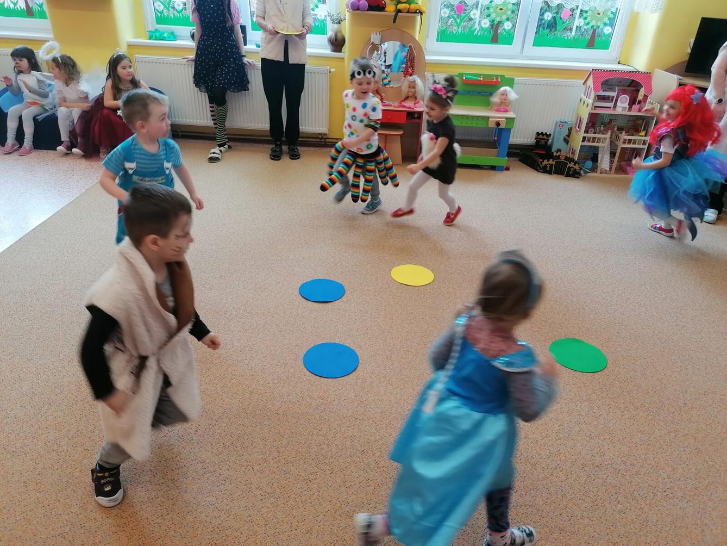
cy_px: 273
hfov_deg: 65.3
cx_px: 364
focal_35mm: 27
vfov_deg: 51.4
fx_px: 567
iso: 125
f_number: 1.8
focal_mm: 4.75
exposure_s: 1/100
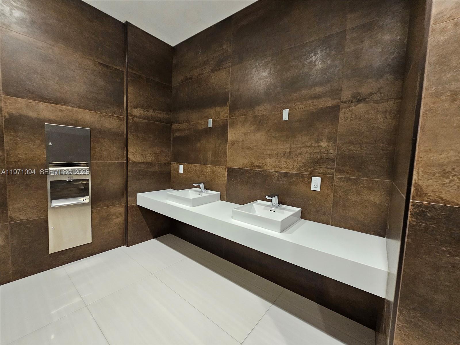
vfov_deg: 89.9
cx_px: 230
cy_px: 172
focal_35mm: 13
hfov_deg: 106.2
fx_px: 173
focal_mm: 2.2
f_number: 2.2
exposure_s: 1/40
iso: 320
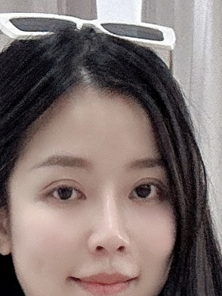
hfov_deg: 10.5
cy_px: 707
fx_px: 1204
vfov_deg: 11.6
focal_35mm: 141
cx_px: 86
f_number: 1.9
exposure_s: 1/50
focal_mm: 2.69
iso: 125
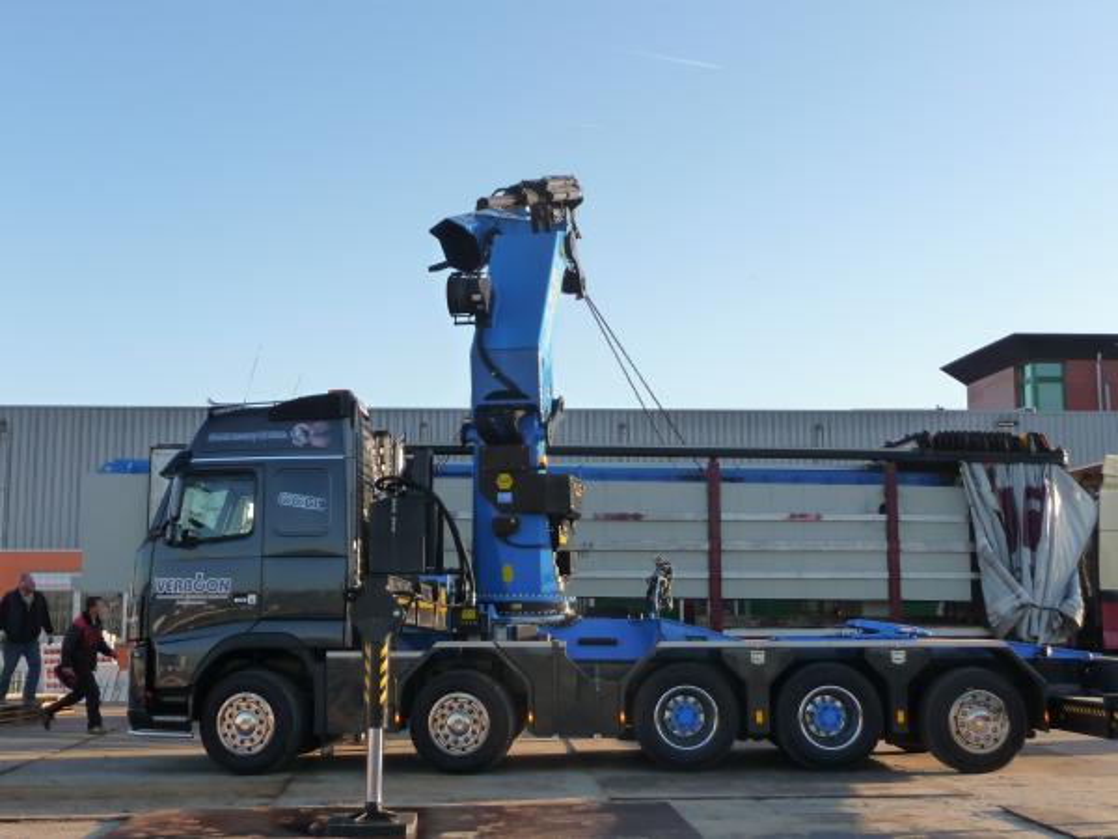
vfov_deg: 33.6
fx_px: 1389
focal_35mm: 43
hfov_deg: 43.9
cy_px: 420
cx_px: 559
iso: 160
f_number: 4
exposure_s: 1/320
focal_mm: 7.1
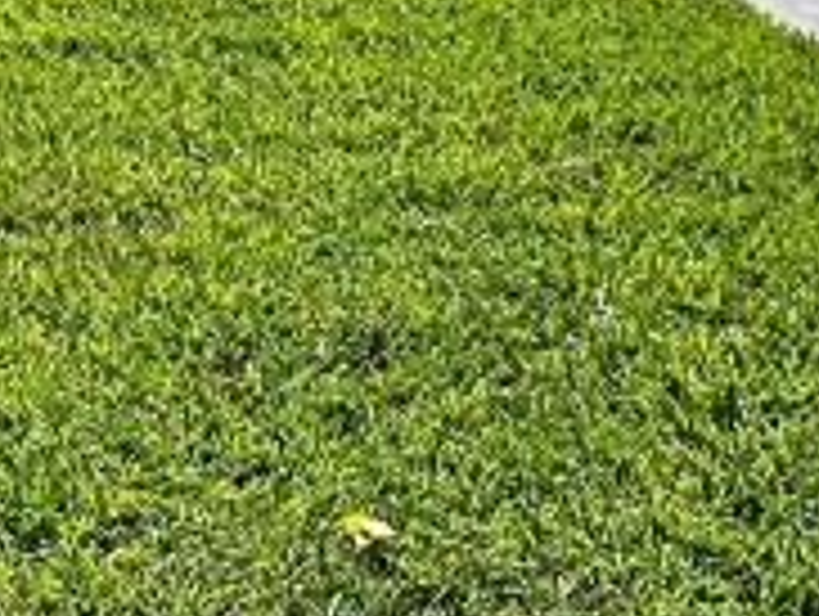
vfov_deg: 10.7
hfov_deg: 14.0
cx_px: -261
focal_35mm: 135
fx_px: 3198
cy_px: -225
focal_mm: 6.86
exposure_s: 1/5263
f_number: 1.78
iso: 80
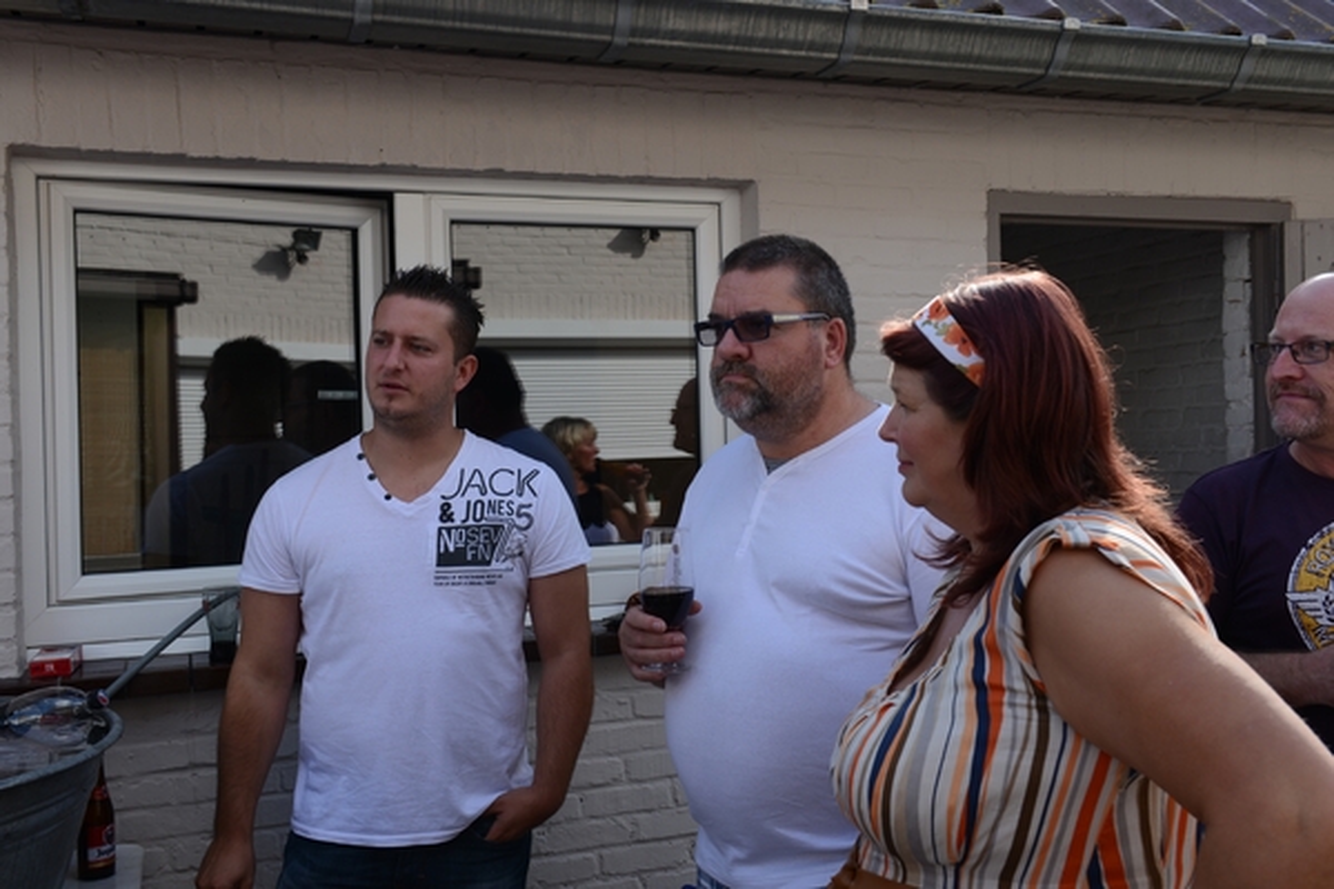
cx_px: 667
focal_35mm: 36
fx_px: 1334
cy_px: 444
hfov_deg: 53.1
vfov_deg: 36.9
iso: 200
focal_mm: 36
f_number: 7.1
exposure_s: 1/200
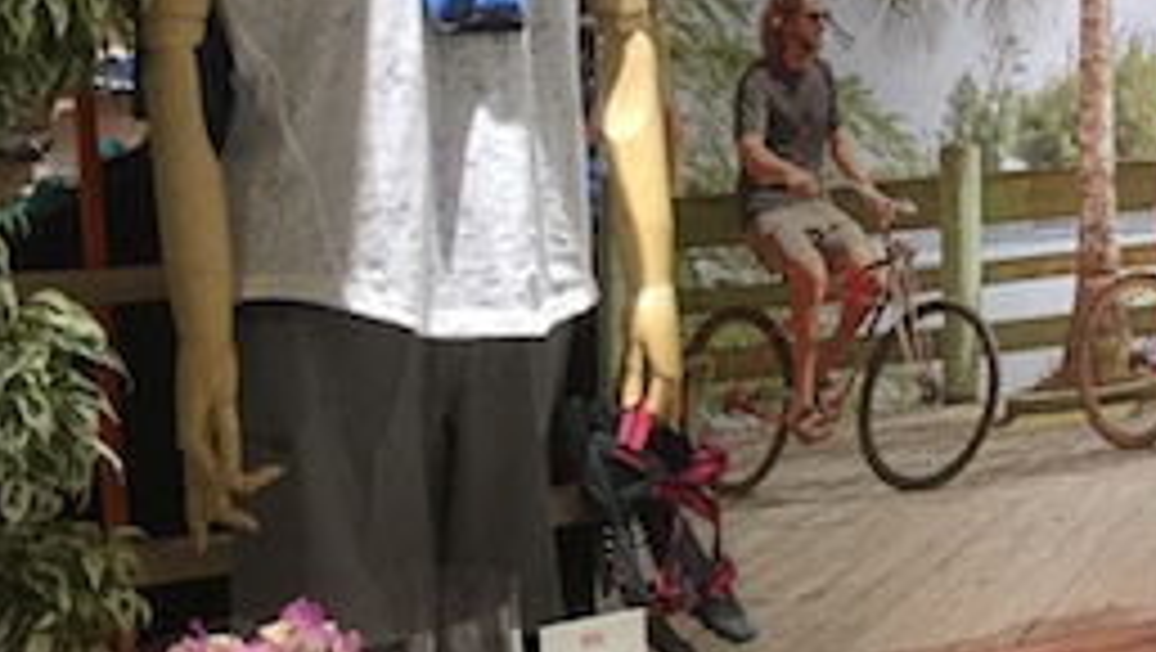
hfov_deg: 23.0
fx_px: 2822
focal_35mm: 92
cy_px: 83
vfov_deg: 13.1
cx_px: 774
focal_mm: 3.3
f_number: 2.4
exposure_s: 1/33
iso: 64
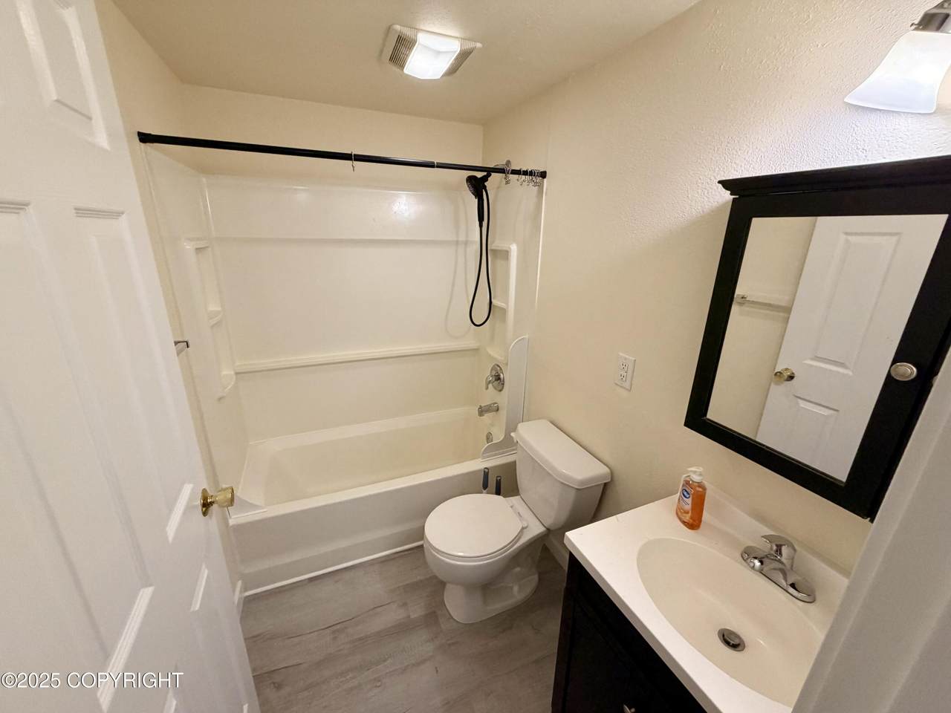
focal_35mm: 14
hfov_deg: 102.1
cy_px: 356
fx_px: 385
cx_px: 476
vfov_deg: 85.7
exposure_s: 1/120
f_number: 2.2
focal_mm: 2.22
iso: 250
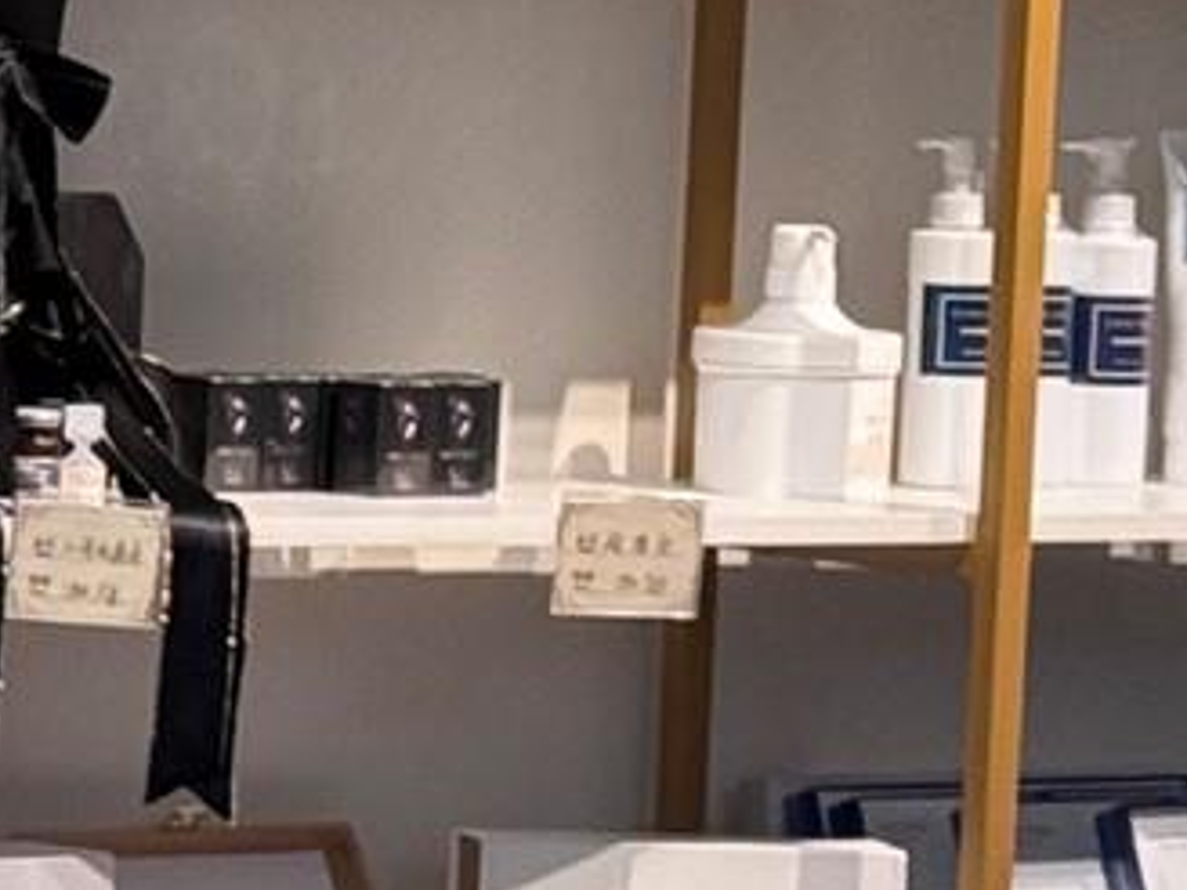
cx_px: -1332
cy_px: 619
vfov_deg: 5.0
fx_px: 10287
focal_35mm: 300
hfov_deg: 6.4
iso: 100
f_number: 1.78
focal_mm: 6.76
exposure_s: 1/60
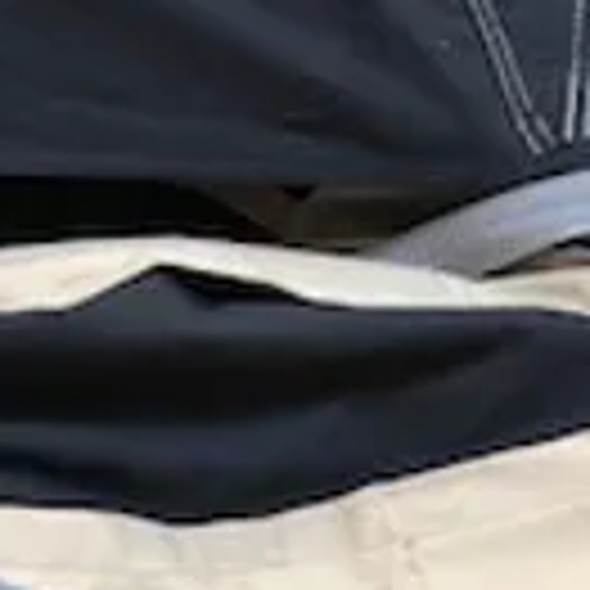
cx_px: -149
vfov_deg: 11.5
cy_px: 581
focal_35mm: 151
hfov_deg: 11.3
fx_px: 2912
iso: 40
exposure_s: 1/17
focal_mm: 3.99
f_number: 1.8
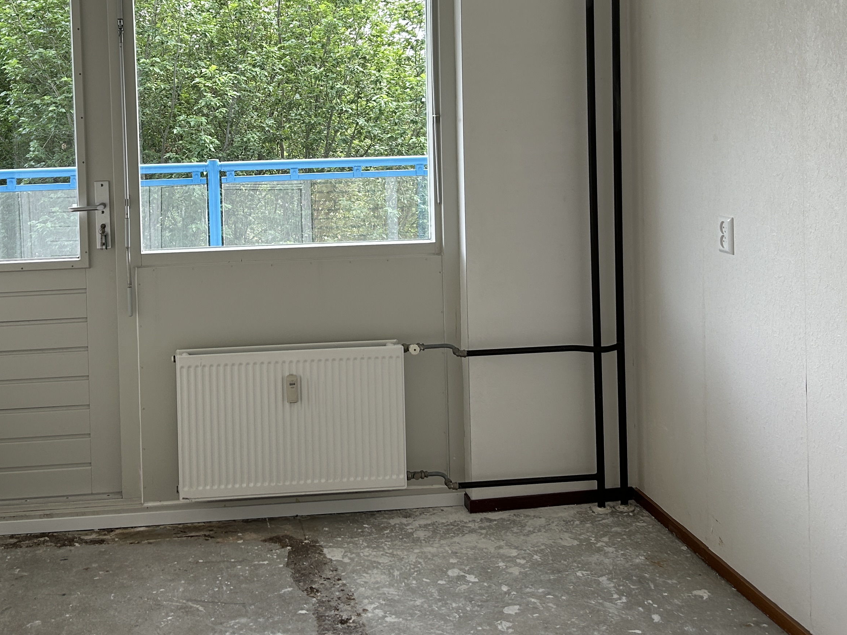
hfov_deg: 41.5
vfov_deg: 31.5
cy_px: 145
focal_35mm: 45
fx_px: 1101
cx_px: 283
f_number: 1.5
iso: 40
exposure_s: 1/121
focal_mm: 5.7
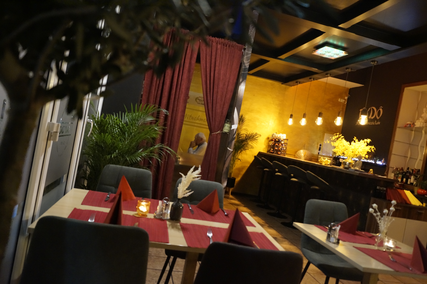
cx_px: 214
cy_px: 142
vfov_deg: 47.9
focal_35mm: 27
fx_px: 320
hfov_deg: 67.4
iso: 6400
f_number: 3.5
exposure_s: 1/50
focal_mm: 18
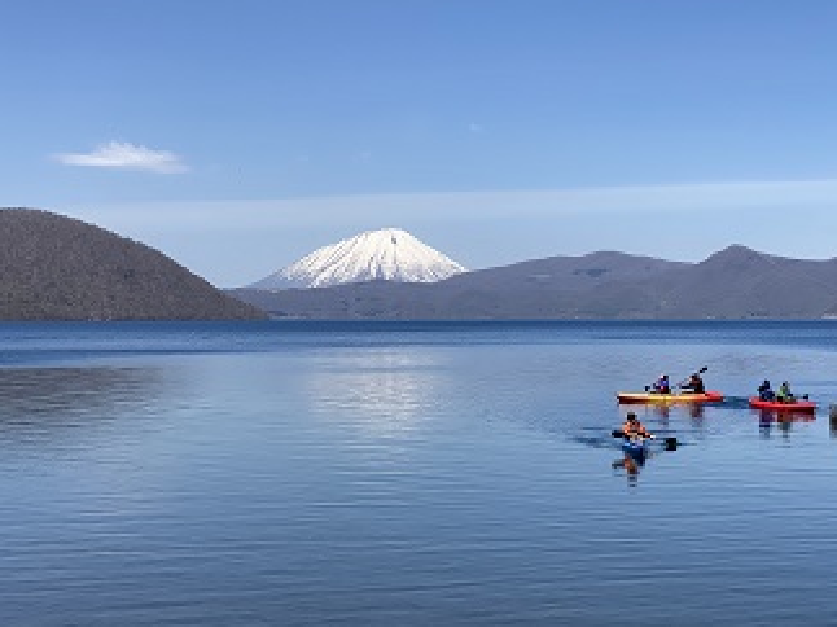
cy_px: 286
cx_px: 521
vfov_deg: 22.6
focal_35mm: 65
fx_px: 1571
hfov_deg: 29.7
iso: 20
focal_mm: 6
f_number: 2
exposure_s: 1/1845
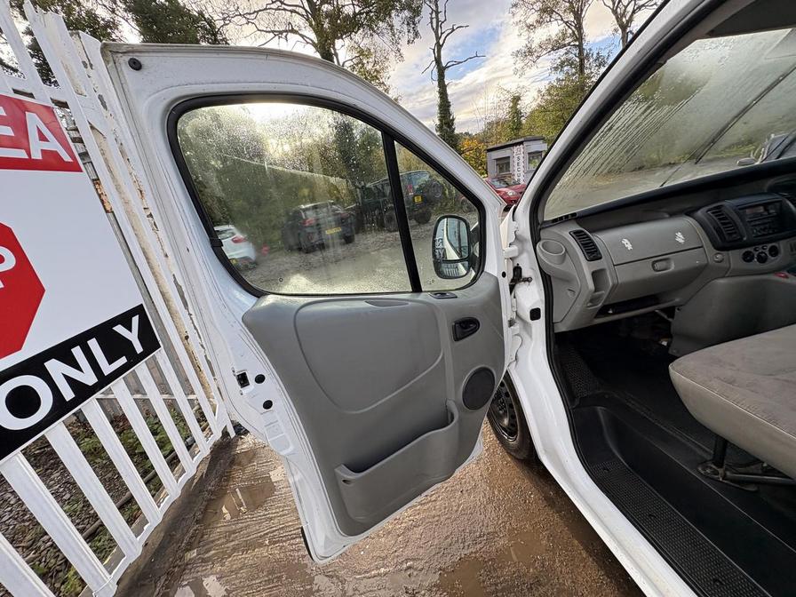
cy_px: 298
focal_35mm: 14
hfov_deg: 102.1
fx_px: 322
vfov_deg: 85.7
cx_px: 398
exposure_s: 1/184
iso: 50
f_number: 2.2
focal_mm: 2.22
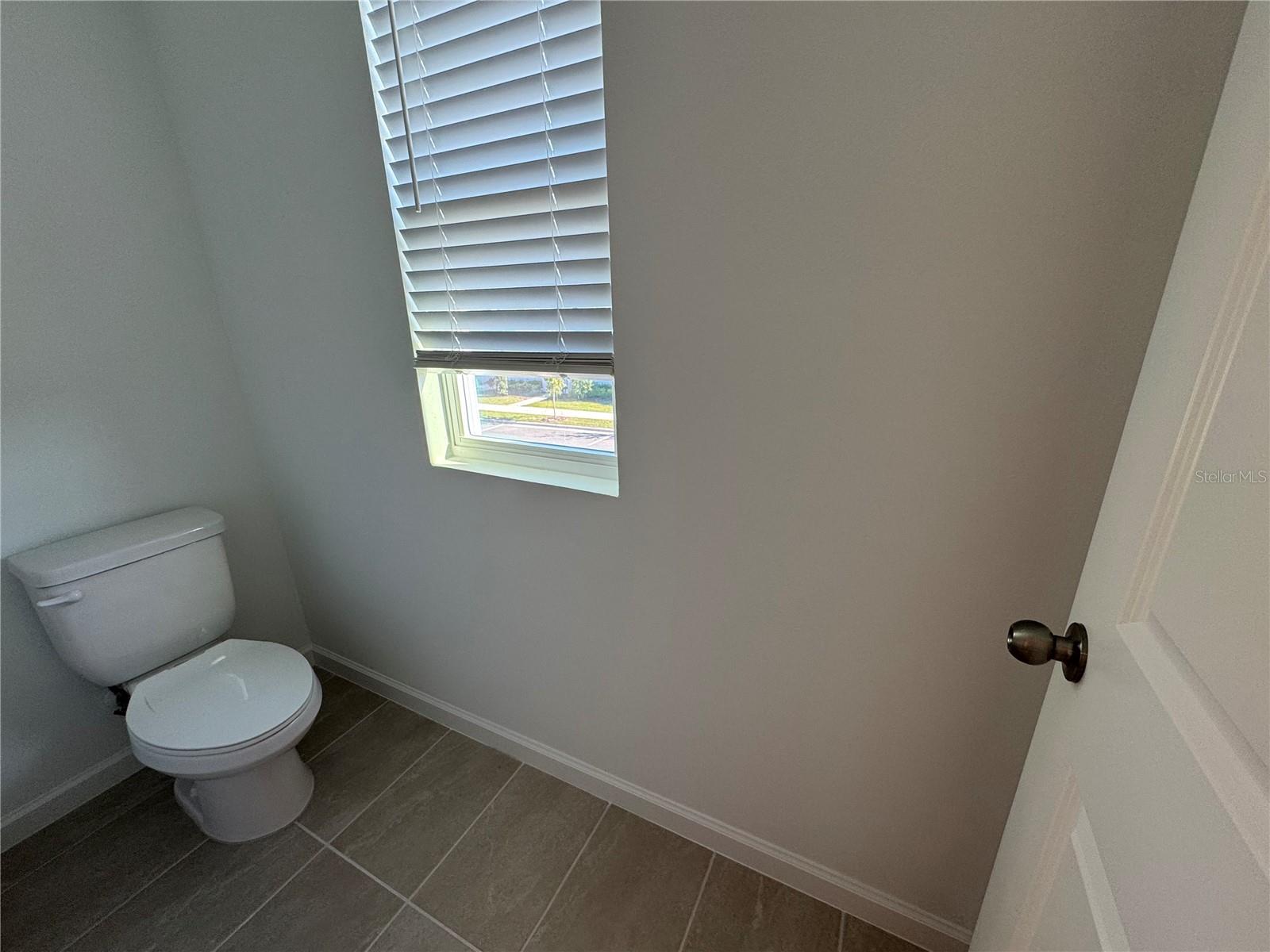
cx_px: 635
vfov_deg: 85.7
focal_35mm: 14
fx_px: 514
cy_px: 476
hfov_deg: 102.1
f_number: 2.2
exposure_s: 1/120
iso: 125
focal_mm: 2.22
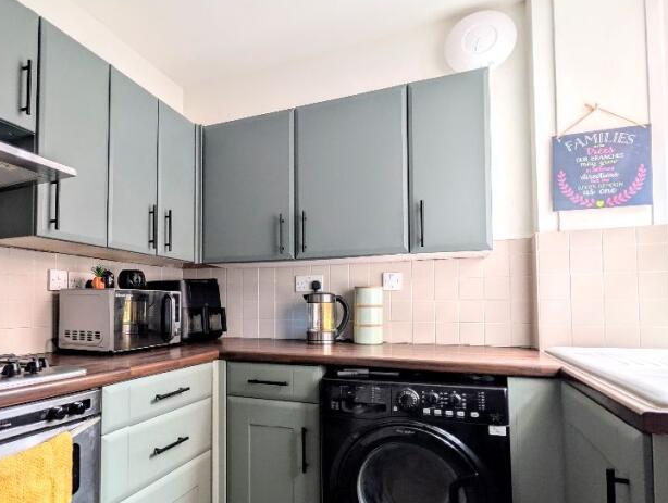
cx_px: 252
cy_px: 287
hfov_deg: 80.2
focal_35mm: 20
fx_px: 387
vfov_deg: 65.8
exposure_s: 1/37.1
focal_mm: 2.02
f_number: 1.7
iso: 46
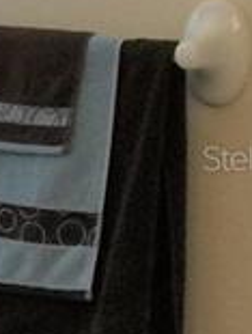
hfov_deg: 6.0
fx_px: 2165
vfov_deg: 8.8
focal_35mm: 224
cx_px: -614
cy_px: 157
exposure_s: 1/30
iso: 32
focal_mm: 4.15
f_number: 2.2
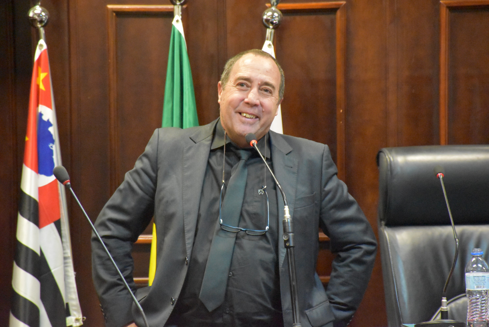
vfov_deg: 6.6
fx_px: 2855
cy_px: 164
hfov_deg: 9.8
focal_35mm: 210
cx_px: 244
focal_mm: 140
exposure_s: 1/80
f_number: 5.6
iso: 12800
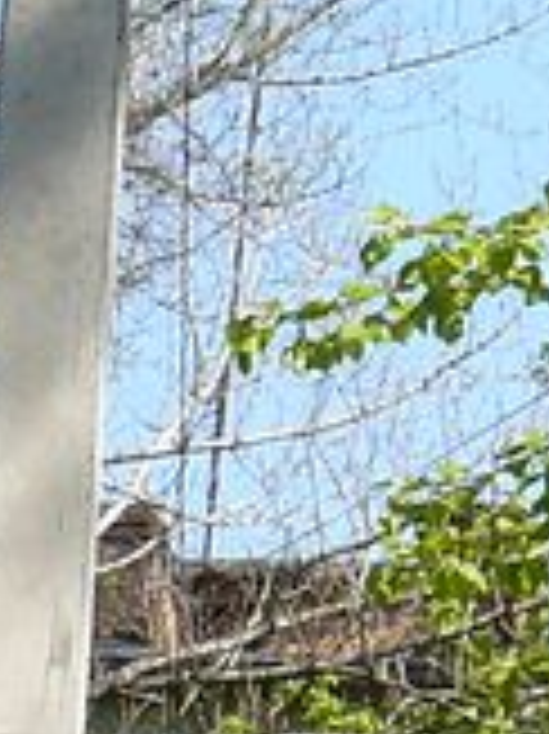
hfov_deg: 3.7
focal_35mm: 397
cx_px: 630
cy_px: 1108
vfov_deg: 5.0
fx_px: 8406
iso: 100
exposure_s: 1/200
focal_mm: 9.1
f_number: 5
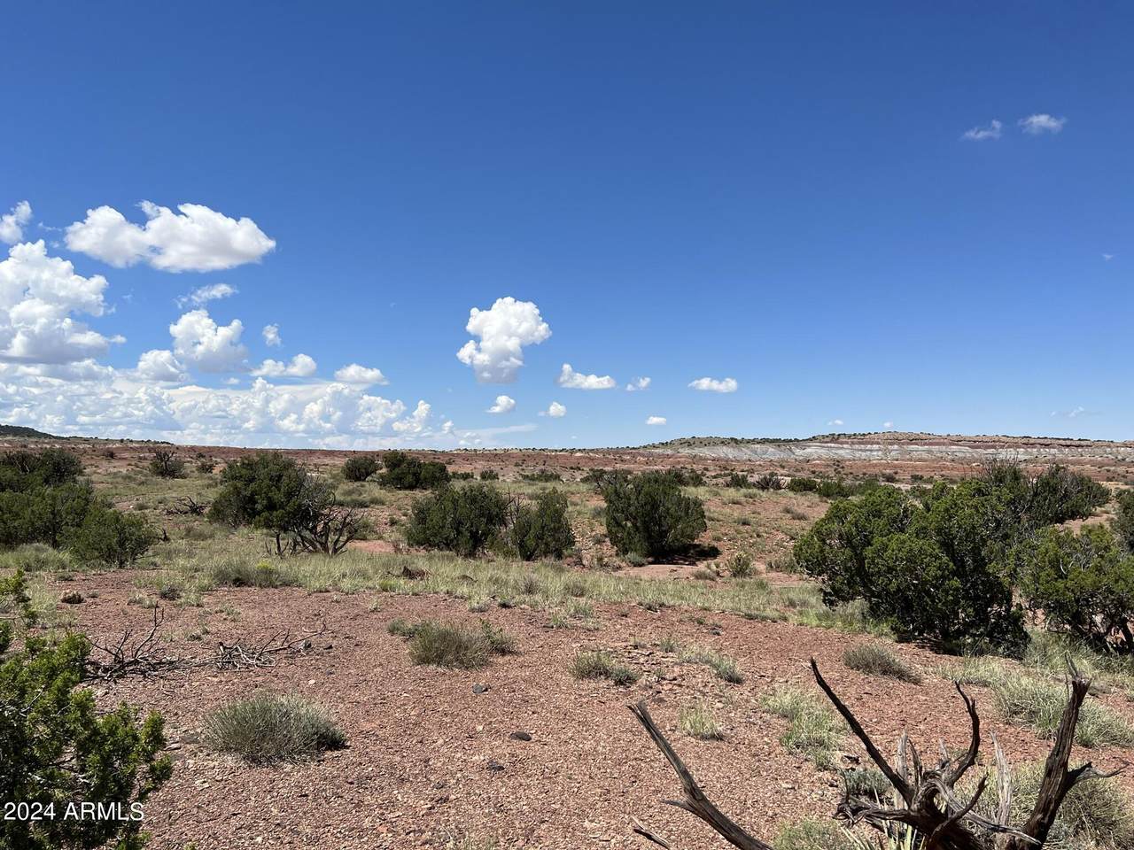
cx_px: 567
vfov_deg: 53.1
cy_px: 425
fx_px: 852
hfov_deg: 67.3
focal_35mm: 26
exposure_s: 1/5882
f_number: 1.5
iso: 50
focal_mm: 5.7
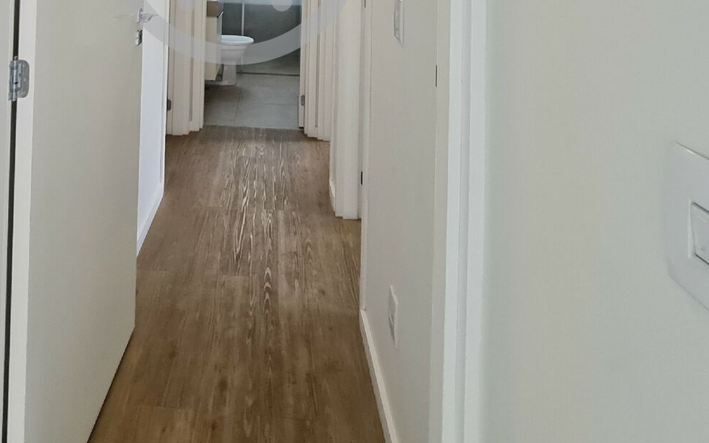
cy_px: -65
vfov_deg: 37.1
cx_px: 235
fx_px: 522
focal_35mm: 27
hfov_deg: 66.5
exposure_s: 1/60
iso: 160
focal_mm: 2.2
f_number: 2.2
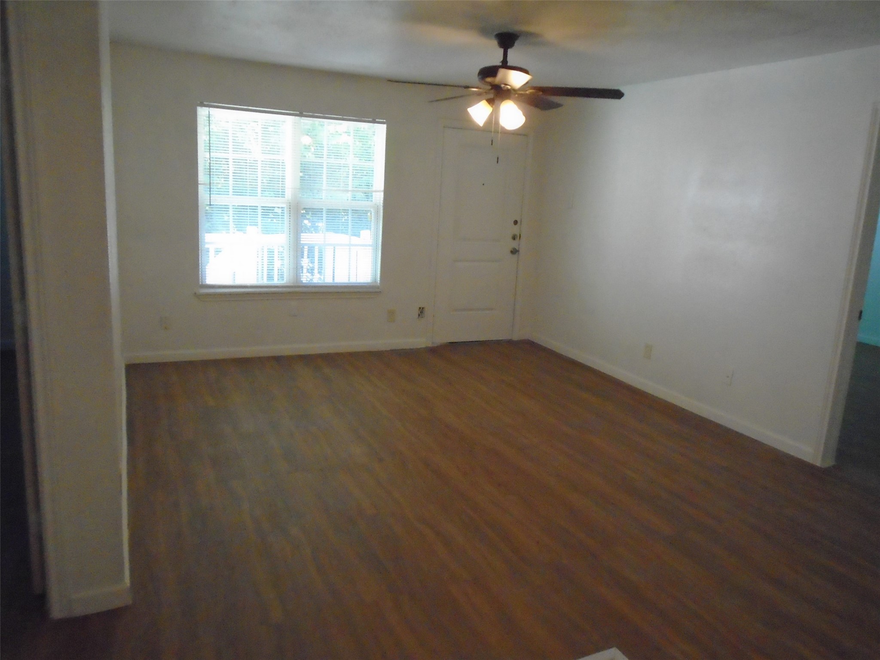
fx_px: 661
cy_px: 330
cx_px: 440
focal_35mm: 26
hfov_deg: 67.3
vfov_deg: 53.1
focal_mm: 4.6
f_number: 3.2
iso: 800
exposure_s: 1/125
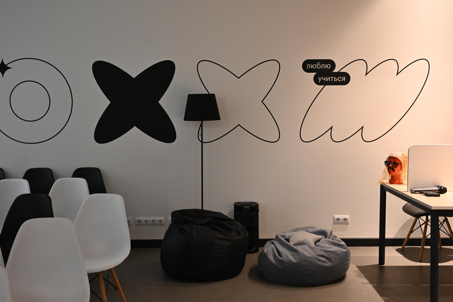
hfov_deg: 48.5
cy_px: 151
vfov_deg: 33.4
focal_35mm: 40
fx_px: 503
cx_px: 226
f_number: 4
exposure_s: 1/125
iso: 2000
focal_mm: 40
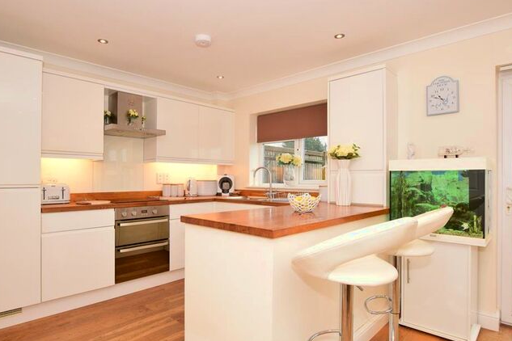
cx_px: 235
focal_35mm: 22
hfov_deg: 79.6
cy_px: 175
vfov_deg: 58.2
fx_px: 307
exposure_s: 1/60
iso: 500
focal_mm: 13
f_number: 9
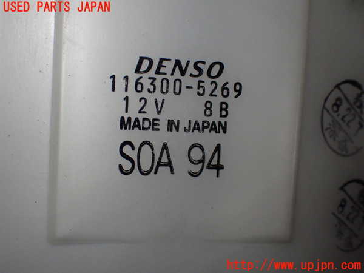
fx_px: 568
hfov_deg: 35.5
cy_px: 136
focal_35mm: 54
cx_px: 182
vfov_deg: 27.0
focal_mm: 9.65
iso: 800
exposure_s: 1/200
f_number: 3.3
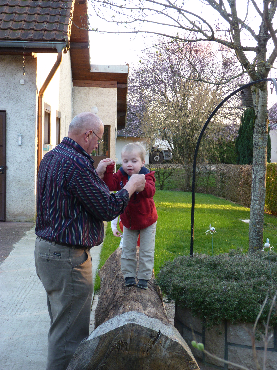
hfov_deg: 25.7
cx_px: 138
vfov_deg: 33.8
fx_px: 608
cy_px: 185
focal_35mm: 57
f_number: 3.2
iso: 100
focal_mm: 10.1
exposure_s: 1/30
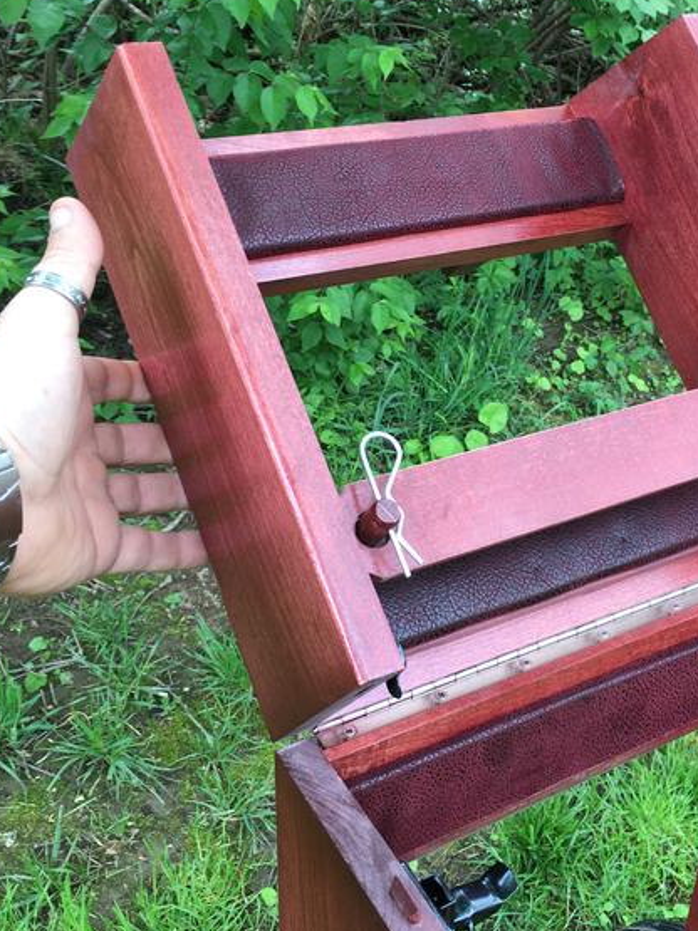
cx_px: 446
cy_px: 445
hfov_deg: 34.9
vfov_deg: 45.8
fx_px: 1103
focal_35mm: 41
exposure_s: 1/60
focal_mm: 4.15
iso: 25
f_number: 2.2
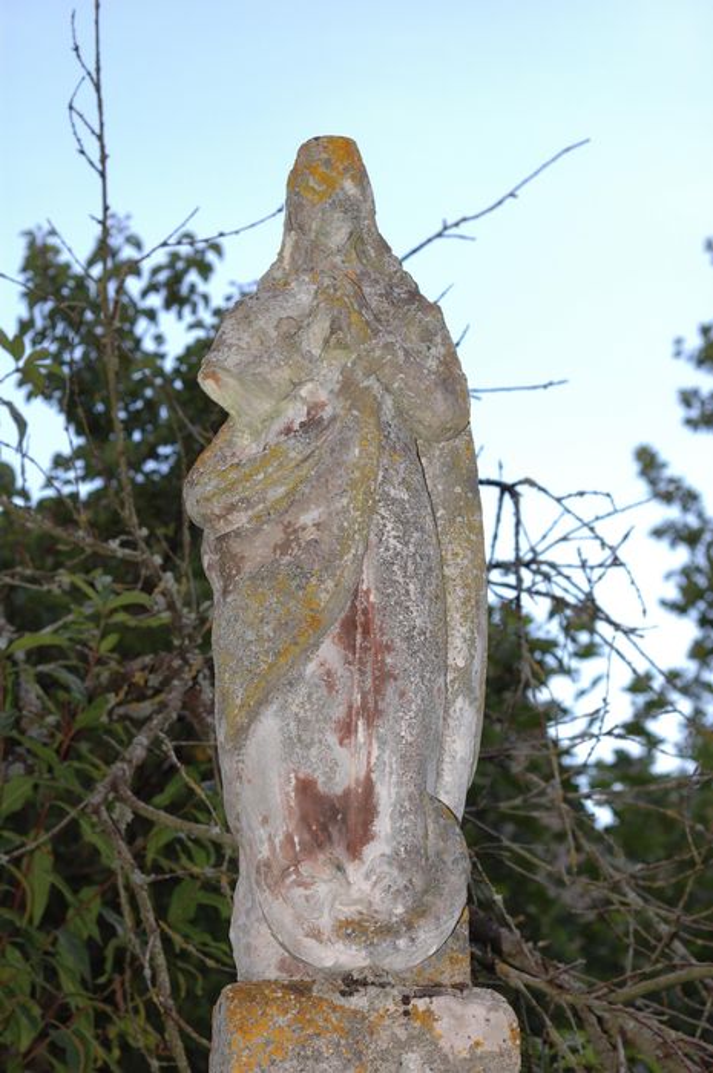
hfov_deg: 15.2
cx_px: 356
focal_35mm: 90
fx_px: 2680
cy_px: 536
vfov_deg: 22.6
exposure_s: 1/500
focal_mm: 60
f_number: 7.1
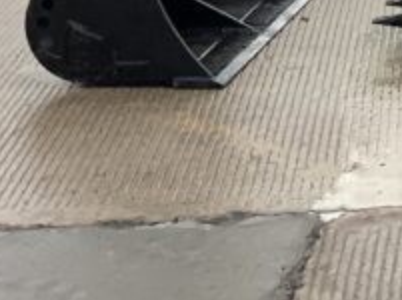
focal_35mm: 148
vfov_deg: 9.1
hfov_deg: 11.1
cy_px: -388
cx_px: 978
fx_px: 1716
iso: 16
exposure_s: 1/869
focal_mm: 3
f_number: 1.8
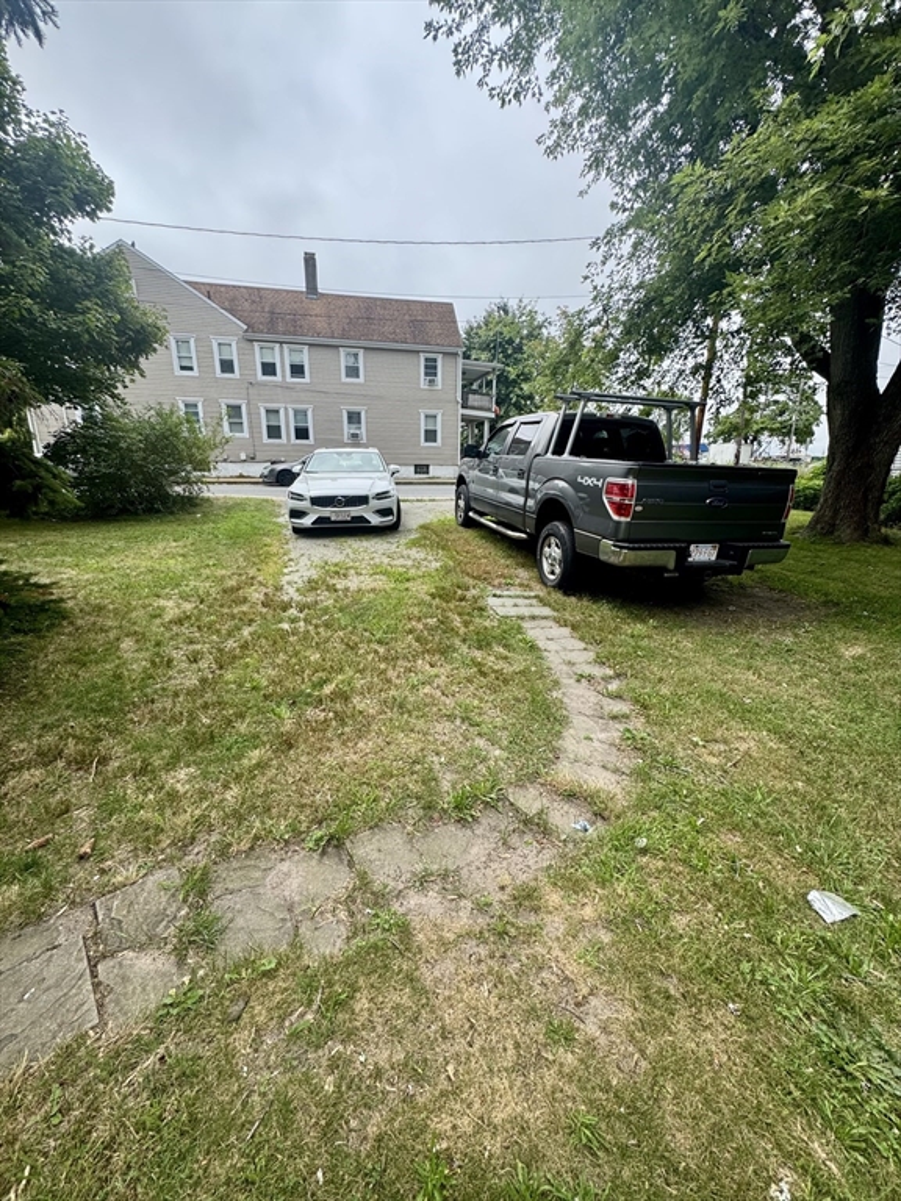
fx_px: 486
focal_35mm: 14
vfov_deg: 102.1
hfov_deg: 85.7
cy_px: 600
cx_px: 450
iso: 50
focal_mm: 2.22
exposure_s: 1/849
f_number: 2.2
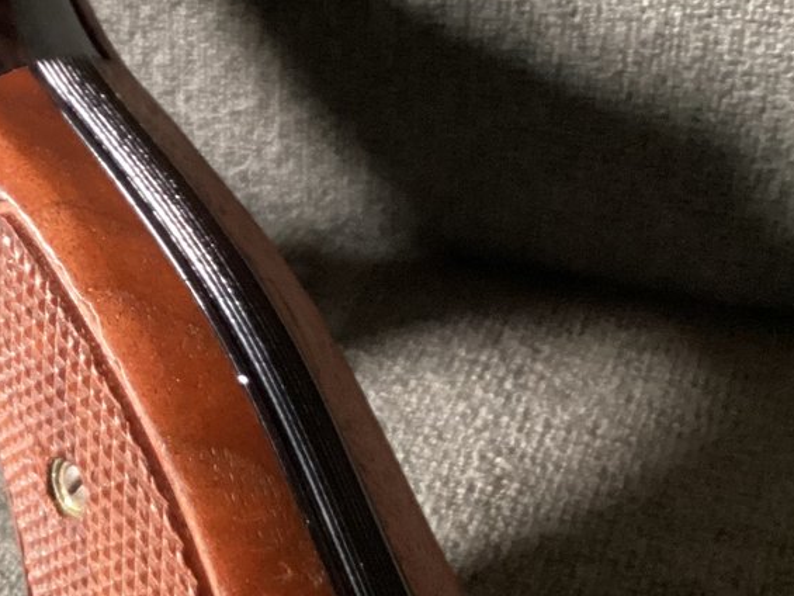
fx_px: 1904
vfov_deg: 17.8
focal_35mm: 83
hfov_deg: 22.9
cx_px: 68
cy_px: 292
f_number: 2.4
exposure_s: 1/30
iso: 400
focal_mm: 3.3
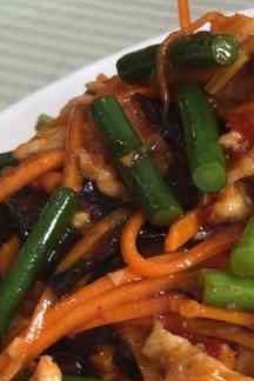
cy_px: 397
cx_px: 270
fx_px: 921
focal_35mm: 87
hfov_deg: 15.3
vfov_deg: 22.3
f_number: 2.2
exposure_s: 1/100
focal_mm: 4.15
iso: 50
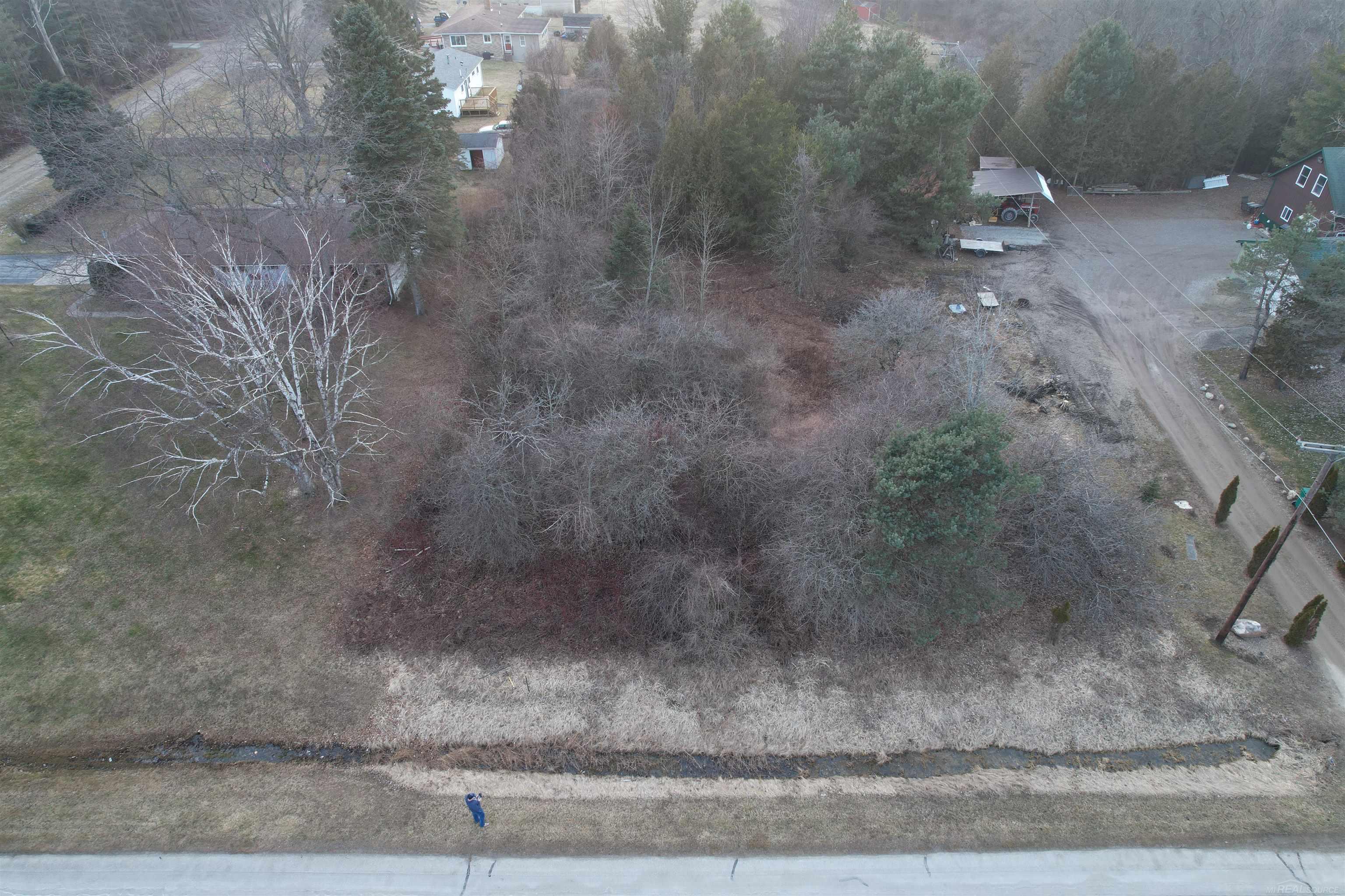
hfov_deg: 78.6
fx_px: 822
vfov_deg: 57.2
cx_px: 672
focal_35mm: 22
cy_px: 448
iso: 100
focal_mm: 8.38
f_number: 2.8
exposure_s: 1/25
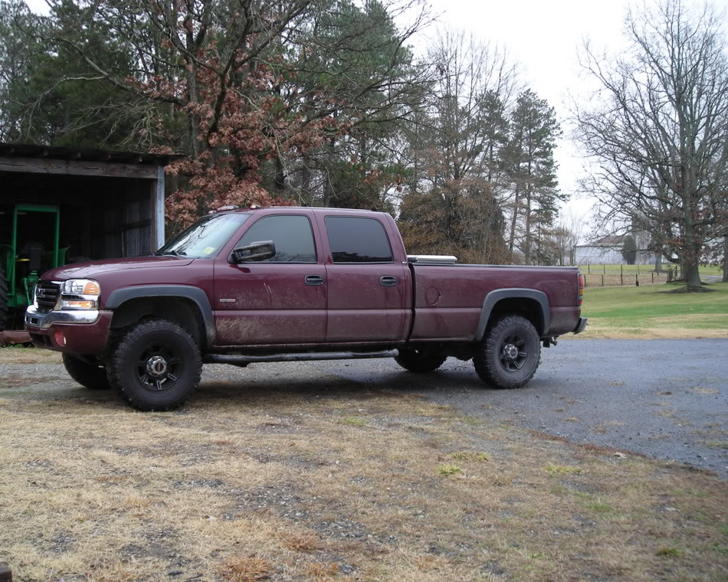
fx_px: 862
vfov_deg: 37.3
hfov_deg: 45.8
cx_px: 340
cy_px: 293
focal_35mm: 40
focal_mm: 6.3
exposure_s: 1/44.4
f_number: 3.2
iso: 50
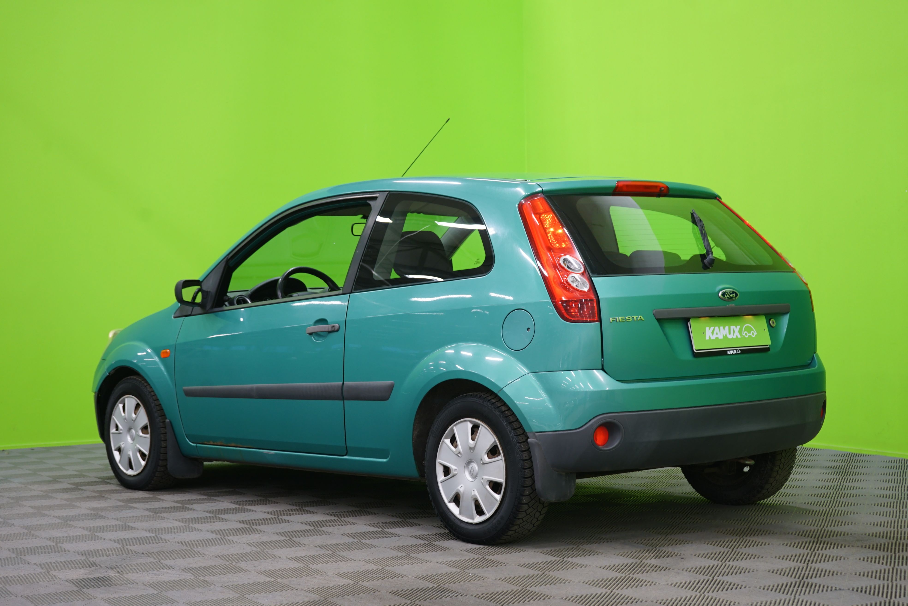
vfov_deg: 21.6
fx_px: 1589
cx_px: 454
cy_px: 303
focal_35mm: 63
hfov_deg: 31.9
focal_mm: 63
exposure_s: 1/5
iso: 400
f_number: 5.6
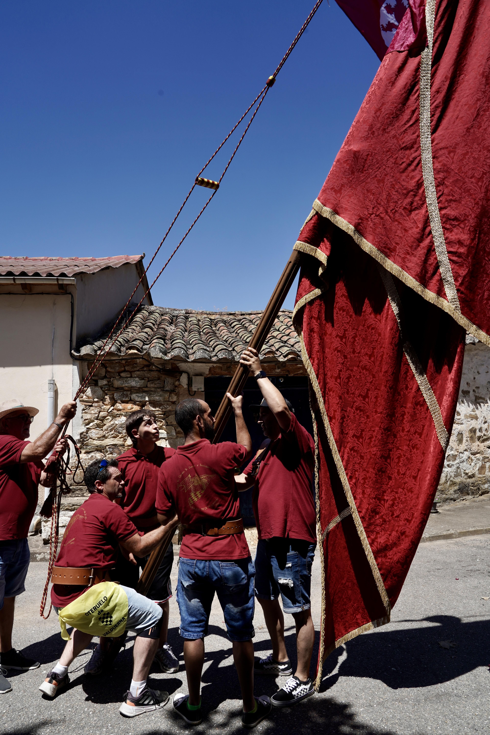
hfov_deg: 53.1
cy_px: 368
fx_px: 490
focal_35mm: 24
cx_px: 245
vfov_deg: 73.7
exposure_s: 1/200
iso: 100
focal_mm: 24
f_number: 11
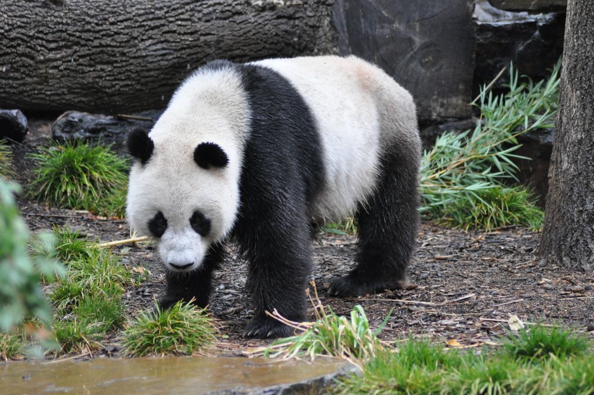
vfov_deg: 5.4
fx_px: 4202
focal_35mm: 255
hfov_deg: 8.1
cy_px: 198
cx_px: 297
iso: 1000
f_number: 4.5
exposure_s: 1/500
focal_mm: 170
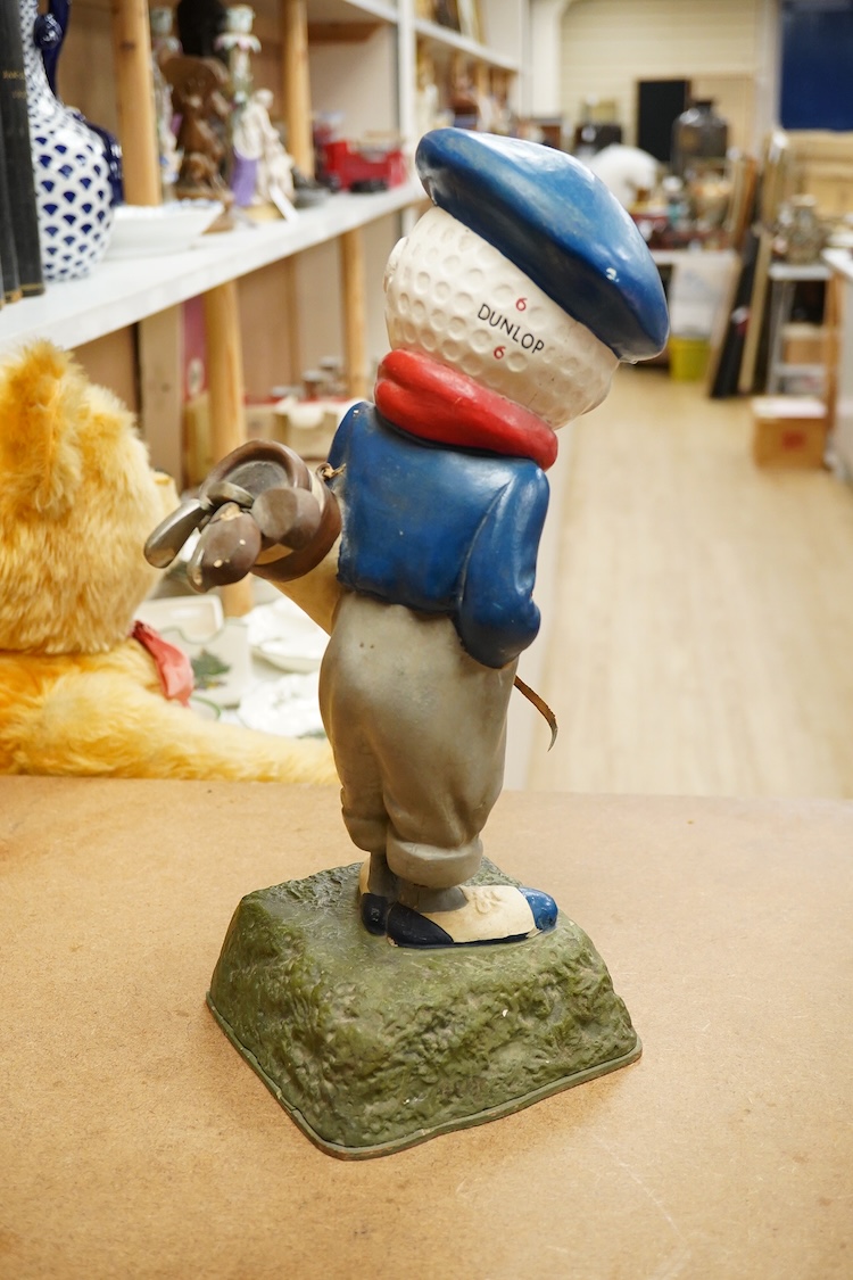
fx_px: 1599
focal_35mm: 45
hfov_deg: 29.9
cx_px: 426
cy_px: 640
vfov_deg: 43.6
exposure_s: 1/200
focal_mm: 30
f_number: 7.1
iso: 2500
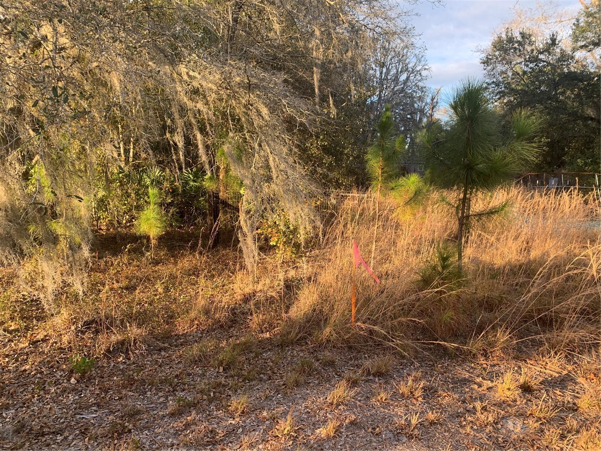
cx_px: 300
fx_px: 451
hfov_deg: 67.3
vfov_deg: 53.1
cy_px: 226
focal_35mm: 26
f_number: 1.8
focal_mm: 4.25
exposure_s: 1/146
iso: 25
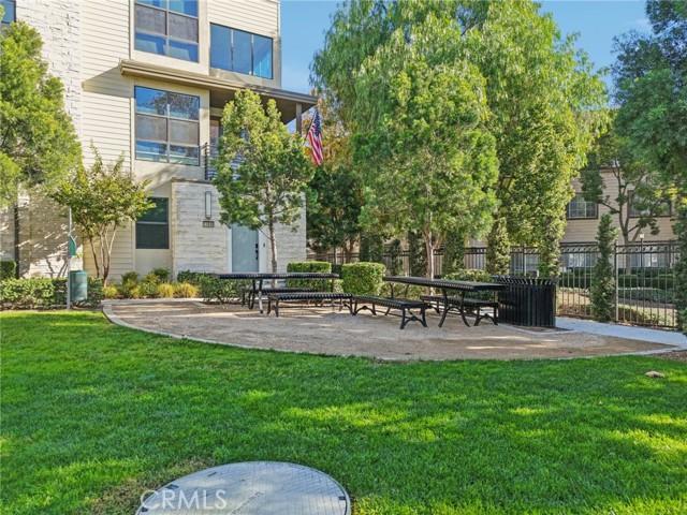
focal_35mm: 24
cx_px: 344
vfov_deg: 56.8
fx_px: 476
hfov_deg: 71.6
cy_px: 258
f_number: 1.8
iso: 200
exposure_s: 1/1000
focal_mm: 8.7
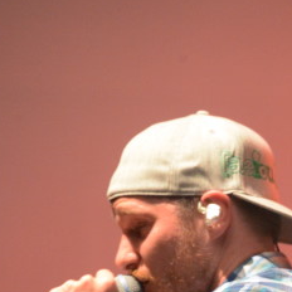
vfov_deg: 2.3
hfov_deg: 2.3
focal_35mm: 768
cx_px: 240
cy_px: 279
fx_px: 7329
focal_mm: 300
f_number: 5.6
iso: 6400
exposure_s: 1/40
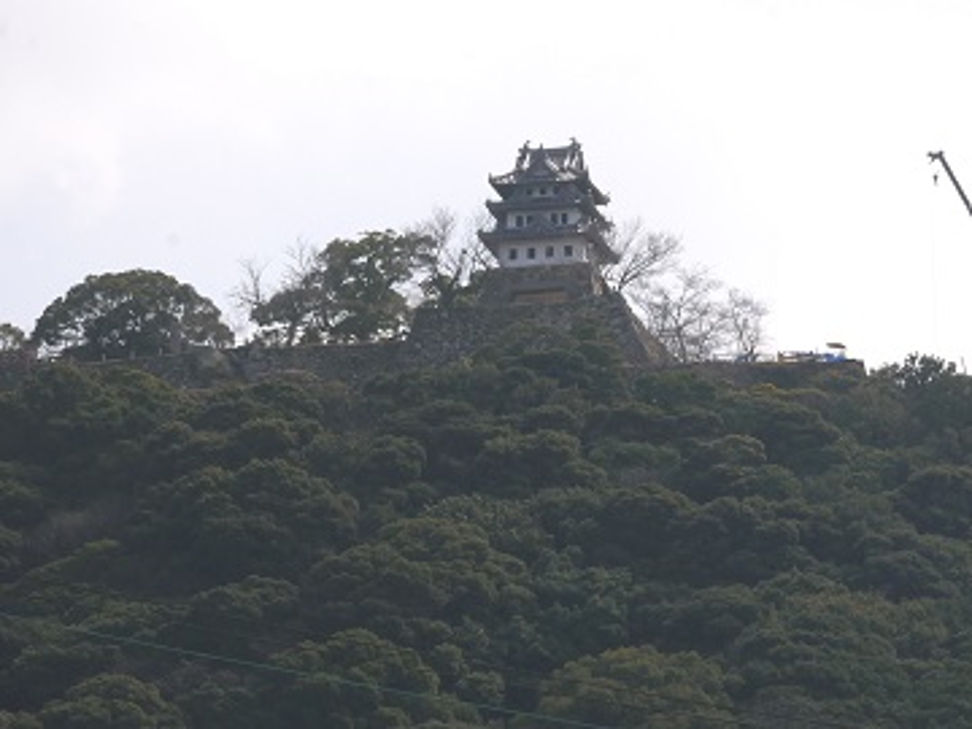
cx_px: 486
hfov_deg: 7.5
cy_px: 364
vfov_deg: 5.6
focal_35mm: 264
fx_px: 7413
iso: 800
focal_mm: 132
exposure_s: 1/500
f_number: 20
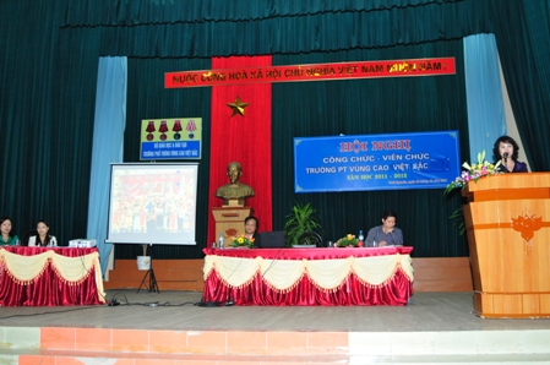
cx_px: 275
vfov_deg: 36.8
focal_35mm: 36
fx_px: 549
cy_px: 182
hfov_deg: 53.2
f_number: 5
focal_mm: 24
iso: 900
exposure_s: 1/60
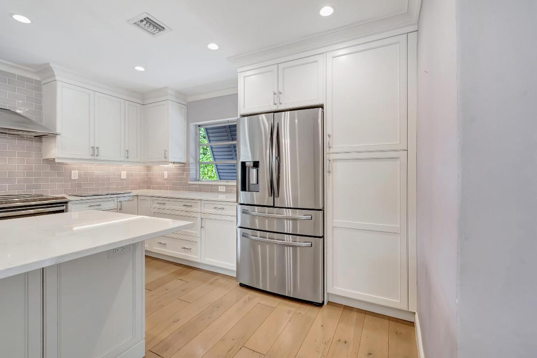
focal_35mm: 15
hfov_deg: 100.4
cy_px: 179
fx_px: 224
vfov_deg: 77.3
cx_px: 268
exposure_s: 1/15
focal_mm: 10
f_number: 8
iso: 1250
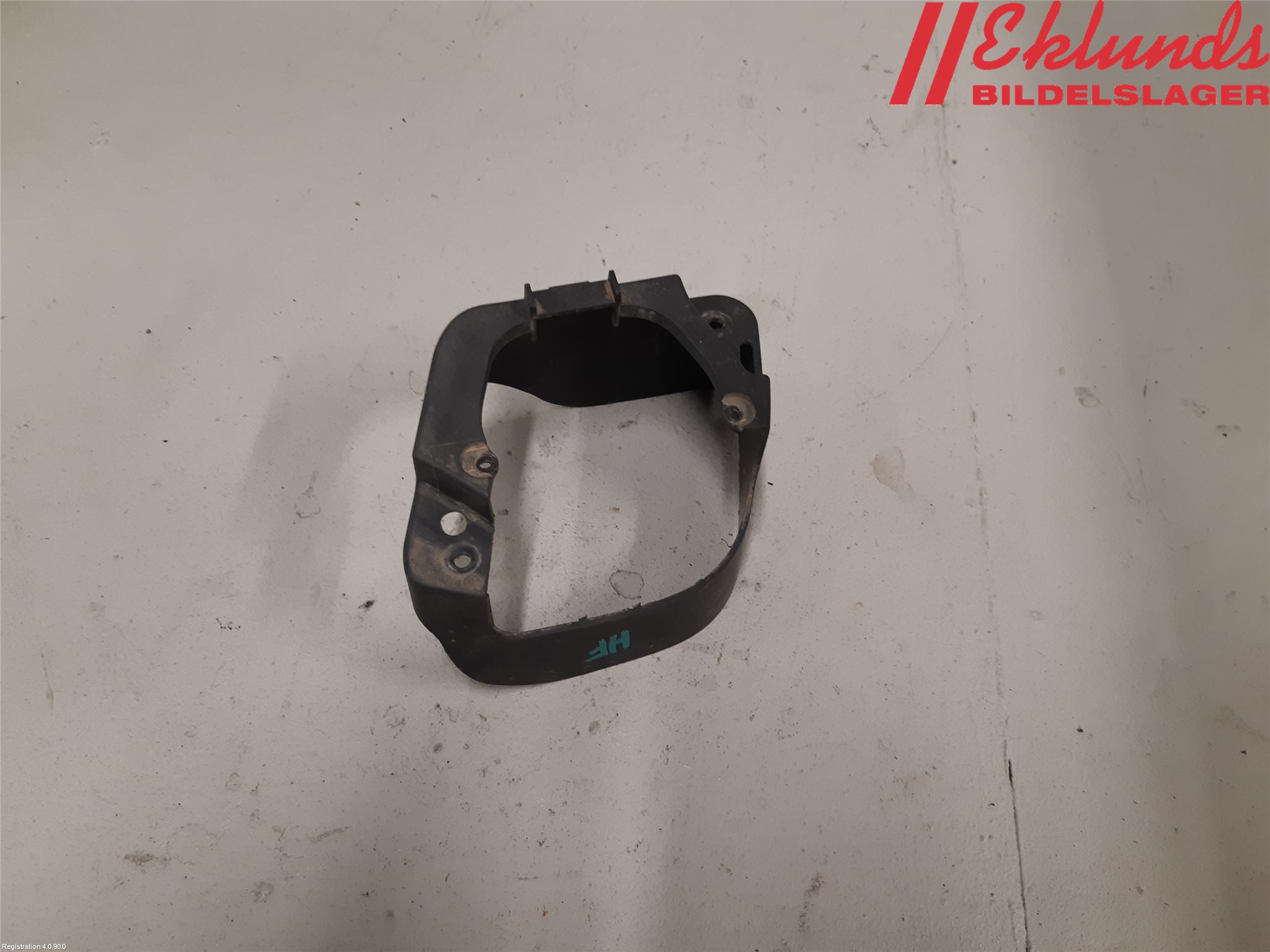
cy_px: 476
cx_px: 635
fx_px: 954
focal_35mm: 26
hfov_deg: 67.3
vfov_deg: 53.1
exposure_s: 1/50
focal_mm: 3.93
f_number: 1.7
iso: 100
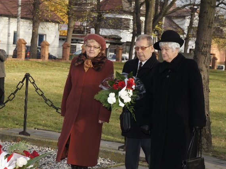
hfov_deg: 19.8
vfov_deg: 14.9
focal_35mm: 99
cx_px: 113
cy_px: 85
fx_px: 646
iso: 200
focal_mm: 60
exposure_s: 1/160
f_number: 8
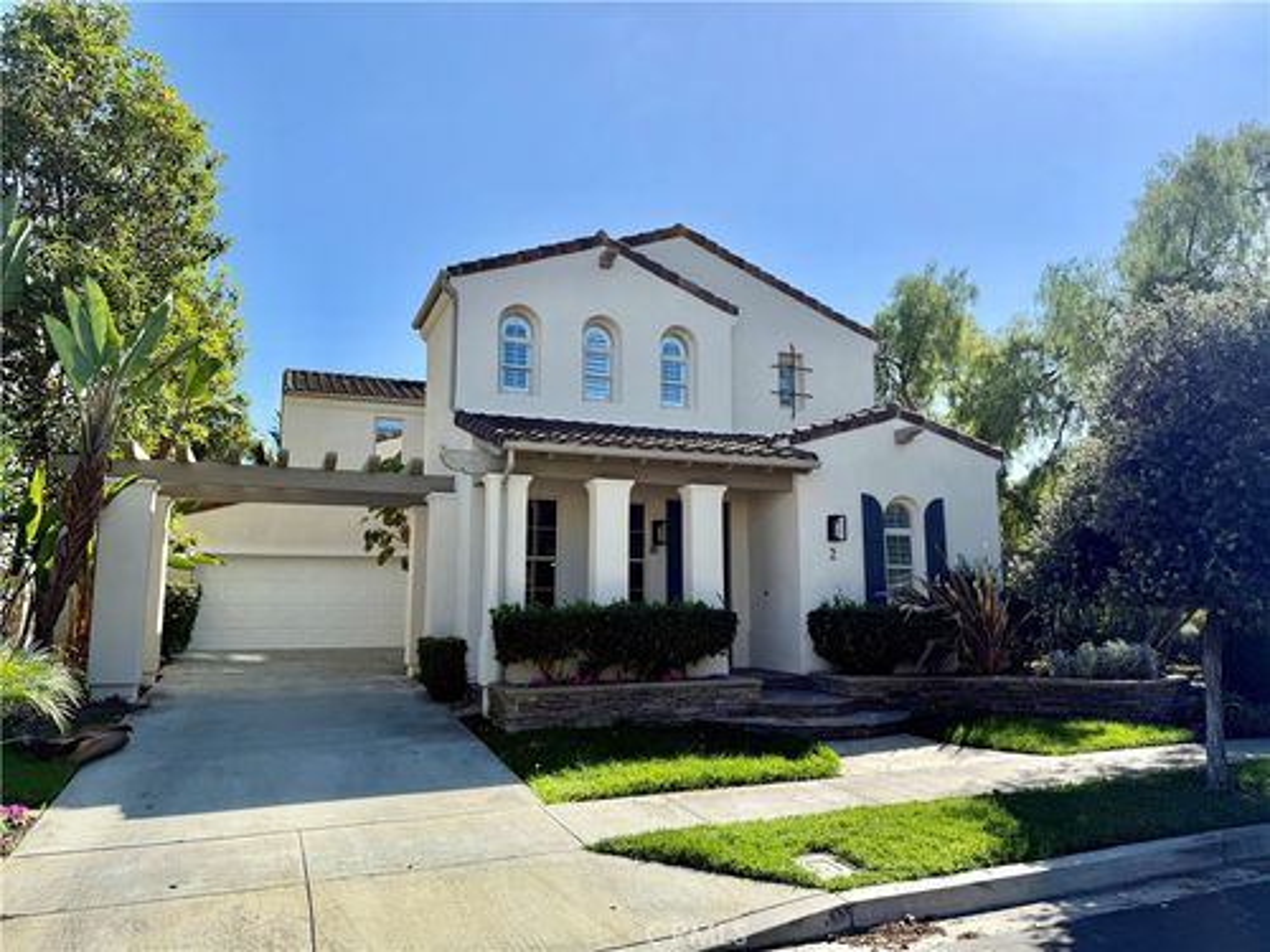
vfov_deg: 56.8
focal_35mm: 24
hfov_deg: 71.6
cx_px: 635
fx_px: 881
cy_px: 476
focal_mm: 6.76
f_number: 1.78
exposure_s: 1/4405
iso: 80
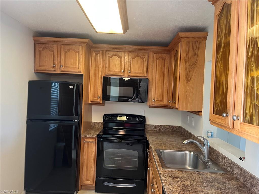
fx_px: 195
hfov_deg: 67.3
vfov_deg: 53.1
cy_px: 97
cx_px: 130
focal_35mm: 26
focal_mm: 5.1
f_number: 1.6
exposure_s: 1/60
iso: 160
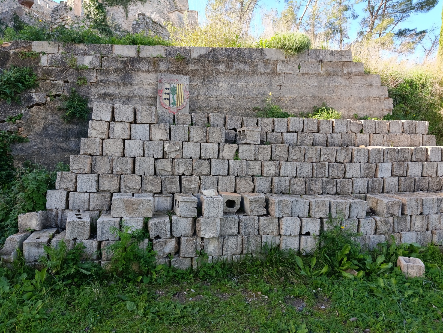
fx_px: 295
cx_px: 222
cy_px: 166
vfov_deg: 59.0
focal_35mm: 23
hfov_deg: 73.9
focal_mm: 6.11
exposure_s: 1/100
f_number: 1.65
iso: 67
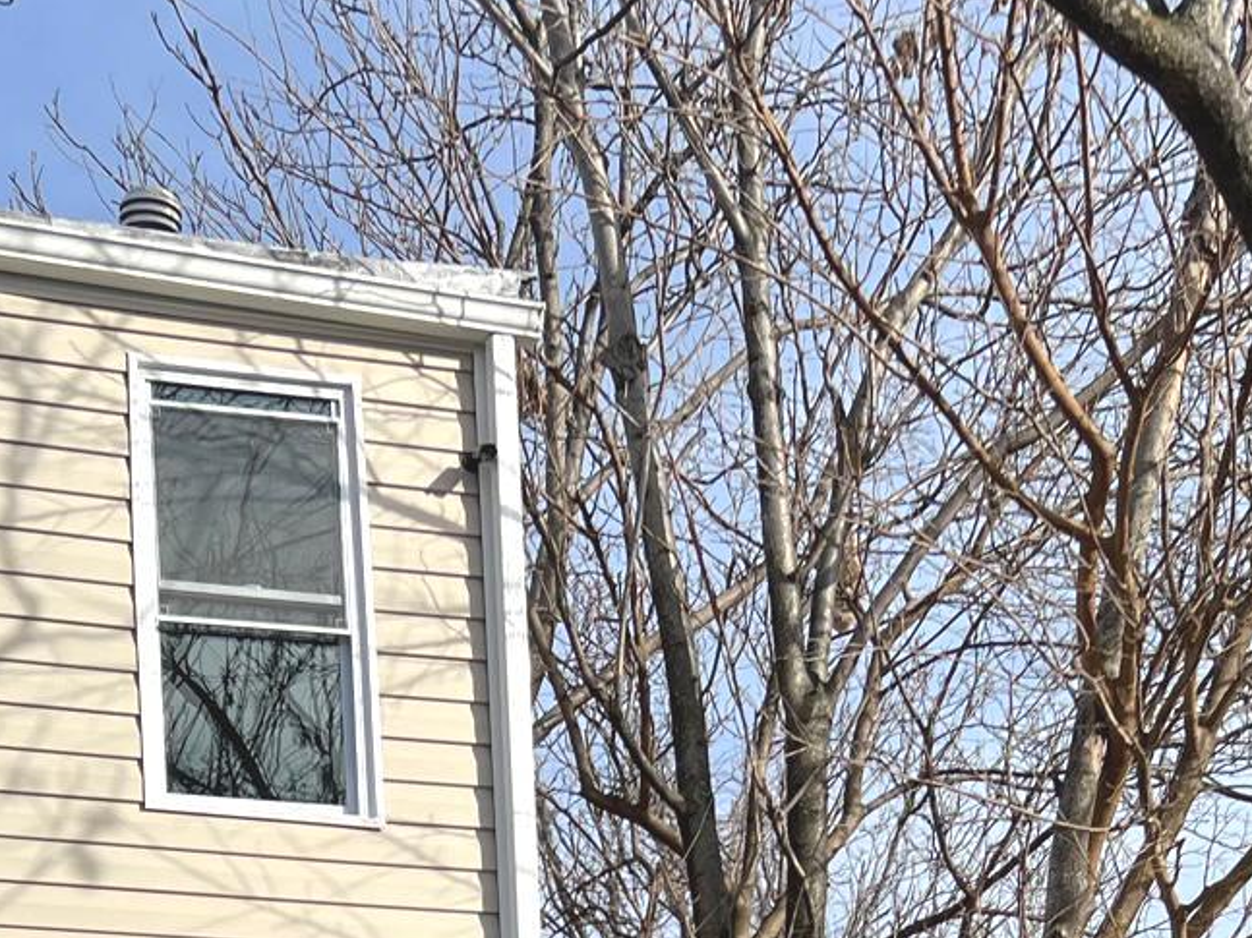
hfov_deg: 24.1
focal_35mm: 81
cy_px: 1425
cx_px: 486
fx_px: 2929
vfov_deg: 16.5
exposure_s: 1/4630
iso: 50
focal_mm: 5.7
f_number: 1.5
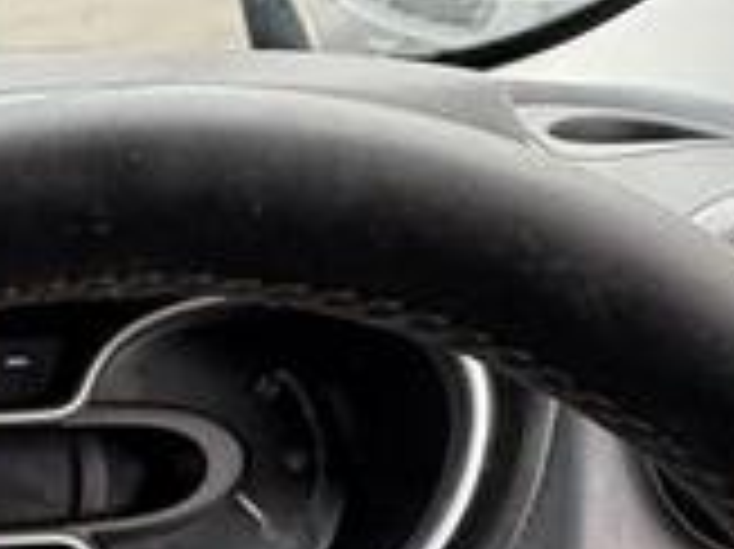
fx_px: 1632
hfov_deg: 22.7
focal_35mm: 77
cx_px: -207
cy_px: 752
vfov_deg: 17.7
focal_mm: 2.22
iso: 200
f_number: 2.2
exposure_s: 1/62
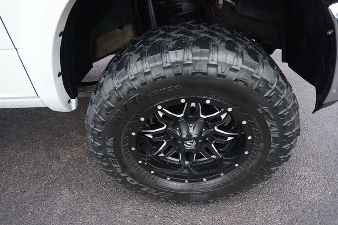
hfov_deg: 73.8
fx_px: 225
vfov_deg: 53.1
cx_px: 169
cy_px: 112
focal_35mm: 24
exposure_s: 1/125
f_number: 3.5
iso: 3200
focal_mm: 16
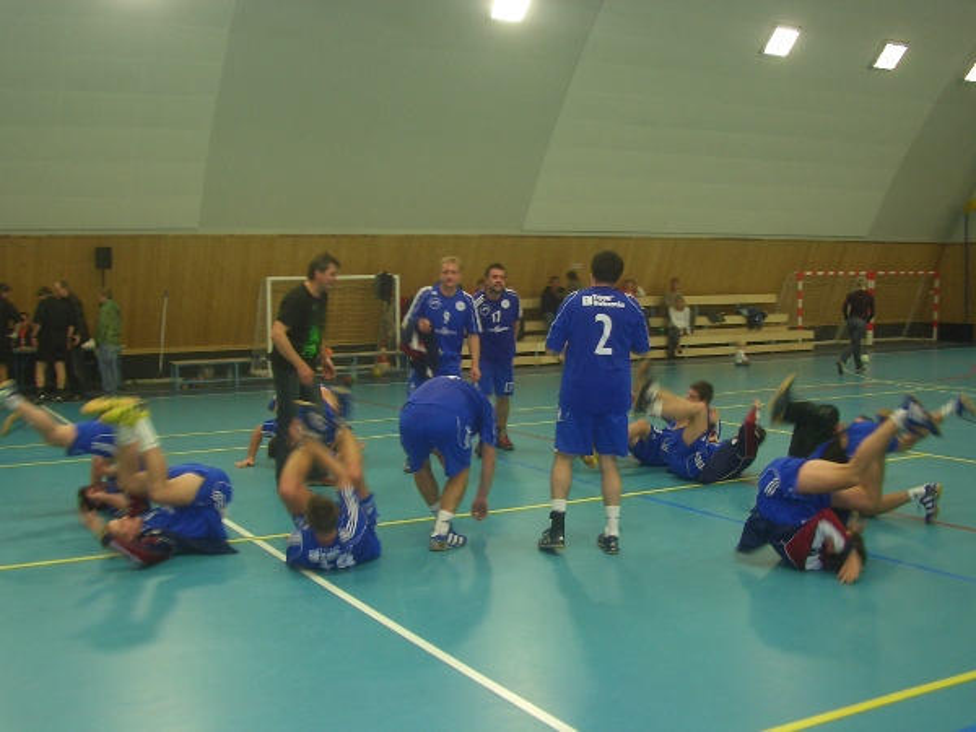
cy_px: 366
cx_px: 488
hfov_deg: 45.8
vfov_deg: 35.1
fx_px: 1156
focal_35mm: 41
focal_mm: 6.8
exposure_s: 1/40
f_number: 2.8
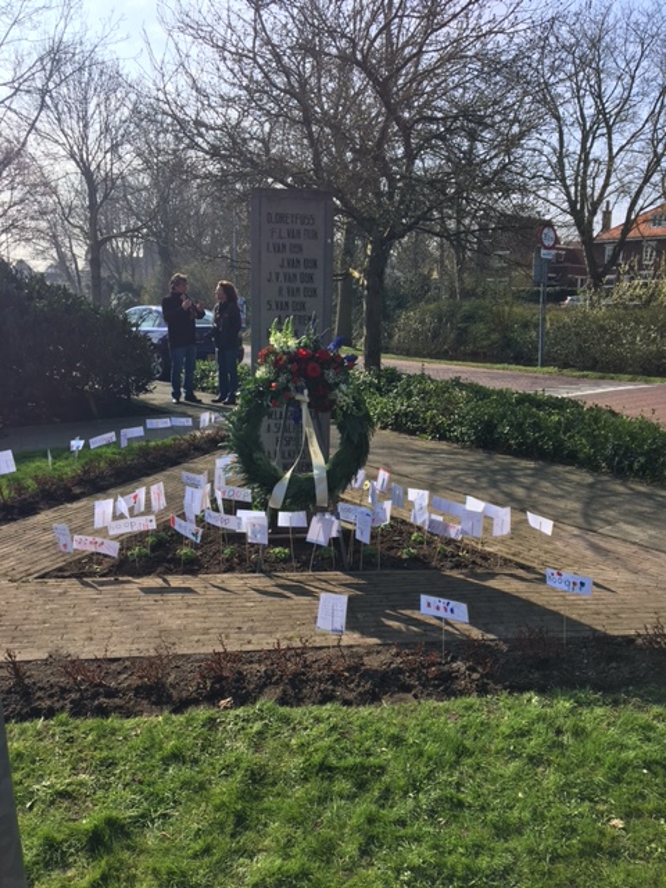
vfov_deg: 61.7
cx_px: 333
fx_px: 744
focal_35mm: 29
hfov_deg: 48.2
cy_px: 444
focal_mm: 4.15
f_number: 2.2
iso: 25
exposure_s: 1/1012
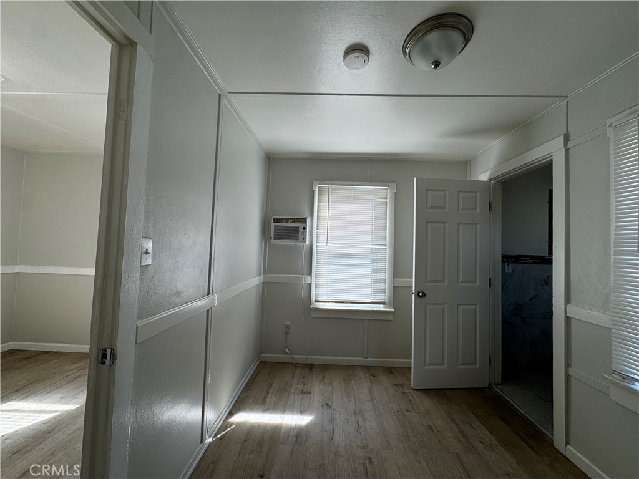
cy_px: 240
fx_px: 258
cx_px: 320
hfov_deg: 102.1
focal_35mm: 14
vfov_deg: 85.7
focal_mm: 2.22
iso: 50
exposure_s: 1/120
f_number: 2.2
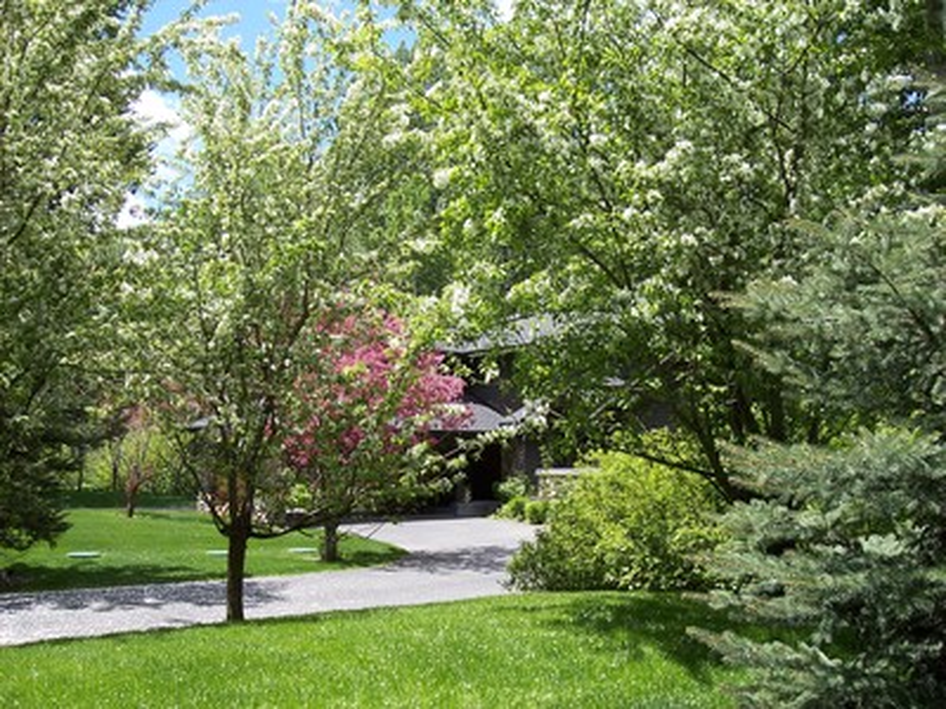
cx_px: 473
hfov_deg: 47.9
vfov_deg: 36.8
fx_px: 1066
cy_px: 354
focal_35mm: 39
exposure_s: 1/500
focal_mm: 8
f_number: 3.4
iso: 100
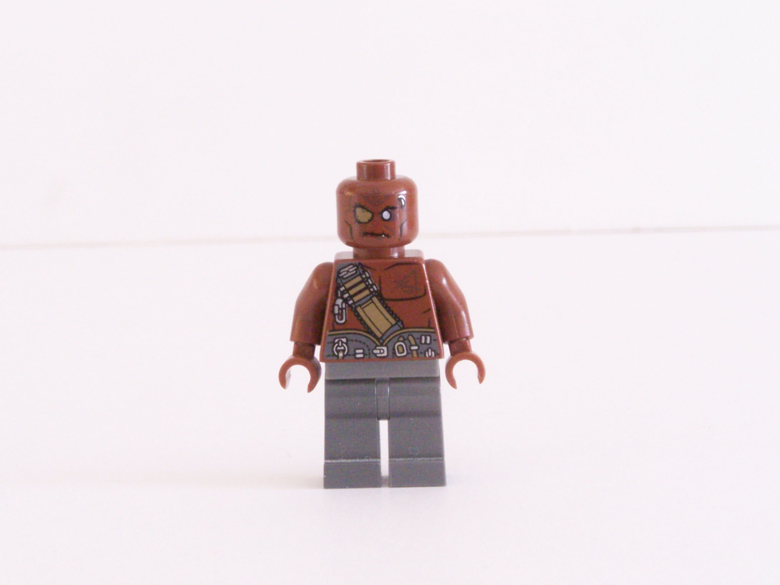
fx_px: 2118
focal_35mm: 94
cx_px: 390
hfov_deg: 20.9
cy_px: 292
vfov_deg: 15.7
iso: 400
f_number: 8
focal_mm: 15.6
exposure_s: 1/1.43
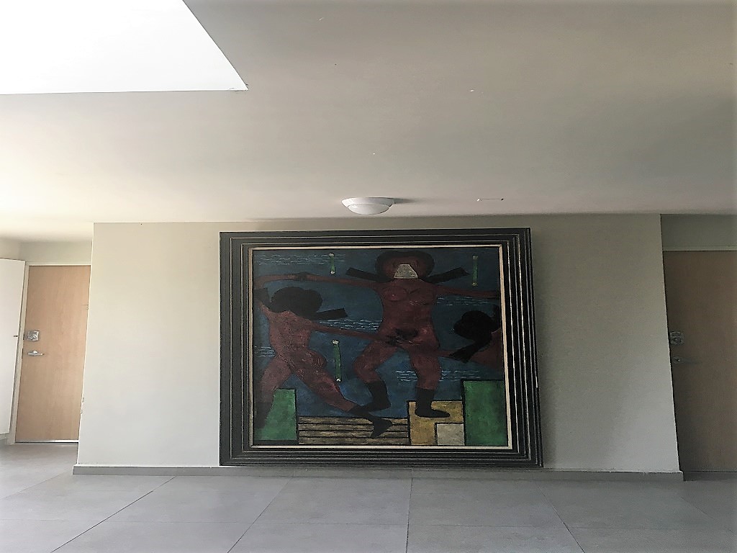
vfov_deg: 48.2
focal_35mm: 29
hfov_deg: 61.7
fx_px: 617
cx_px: 368
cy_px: 276
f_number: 2.2
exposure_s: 1/30
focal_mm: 4.15
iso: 64
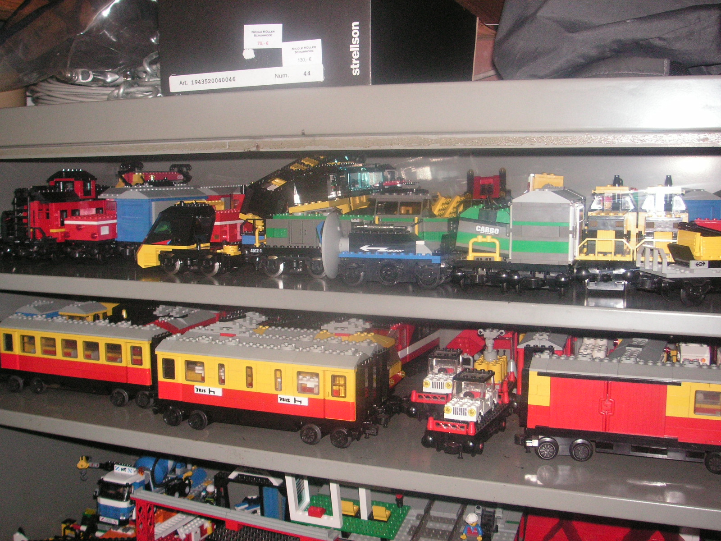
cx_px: 360
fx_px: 791
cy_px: 270
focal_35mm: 38
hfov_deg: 49.0
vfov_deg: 37.7
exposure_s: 1/45
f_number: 3.3
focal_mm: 6.3
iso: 160
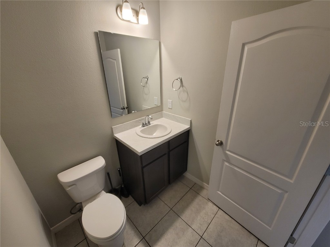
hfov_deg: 106.2
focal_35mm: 13
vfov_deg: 89.9
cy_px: 124
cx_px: 165
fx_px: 124
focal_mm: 2.2
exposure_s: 1/60
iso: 160
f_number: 2.2
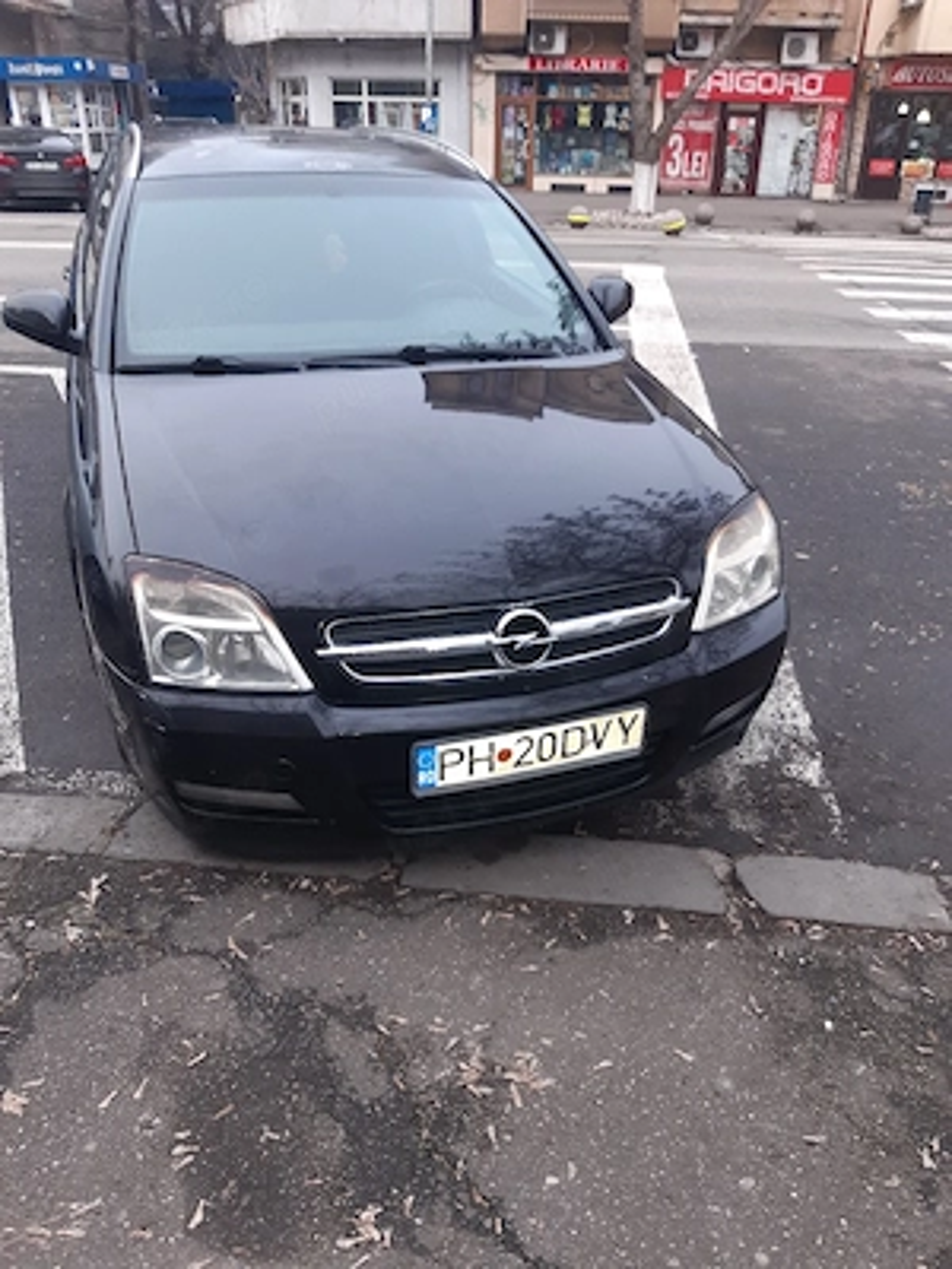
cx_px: 476
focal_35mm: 26
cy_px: 634
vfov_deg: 67.3
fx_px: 953
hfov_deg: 53.1
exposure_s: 1/50
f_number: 1.7
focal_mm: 3.92
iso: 80
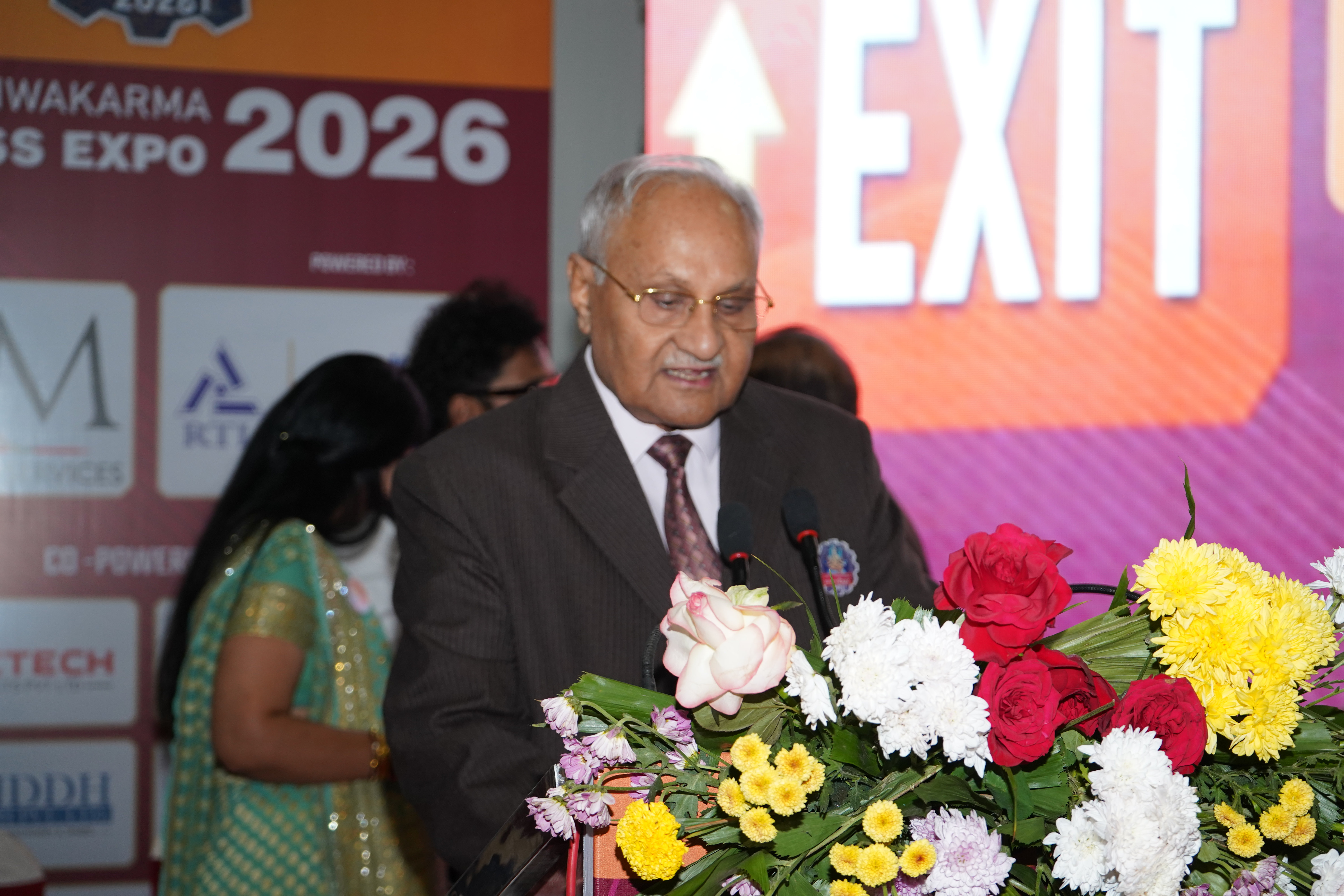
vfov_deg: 21.6
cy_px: 448
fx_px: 2352
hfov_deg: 31.9
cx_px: 672
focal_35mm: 63
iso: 1250
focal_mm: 63
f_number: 5.6
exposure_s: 1/125
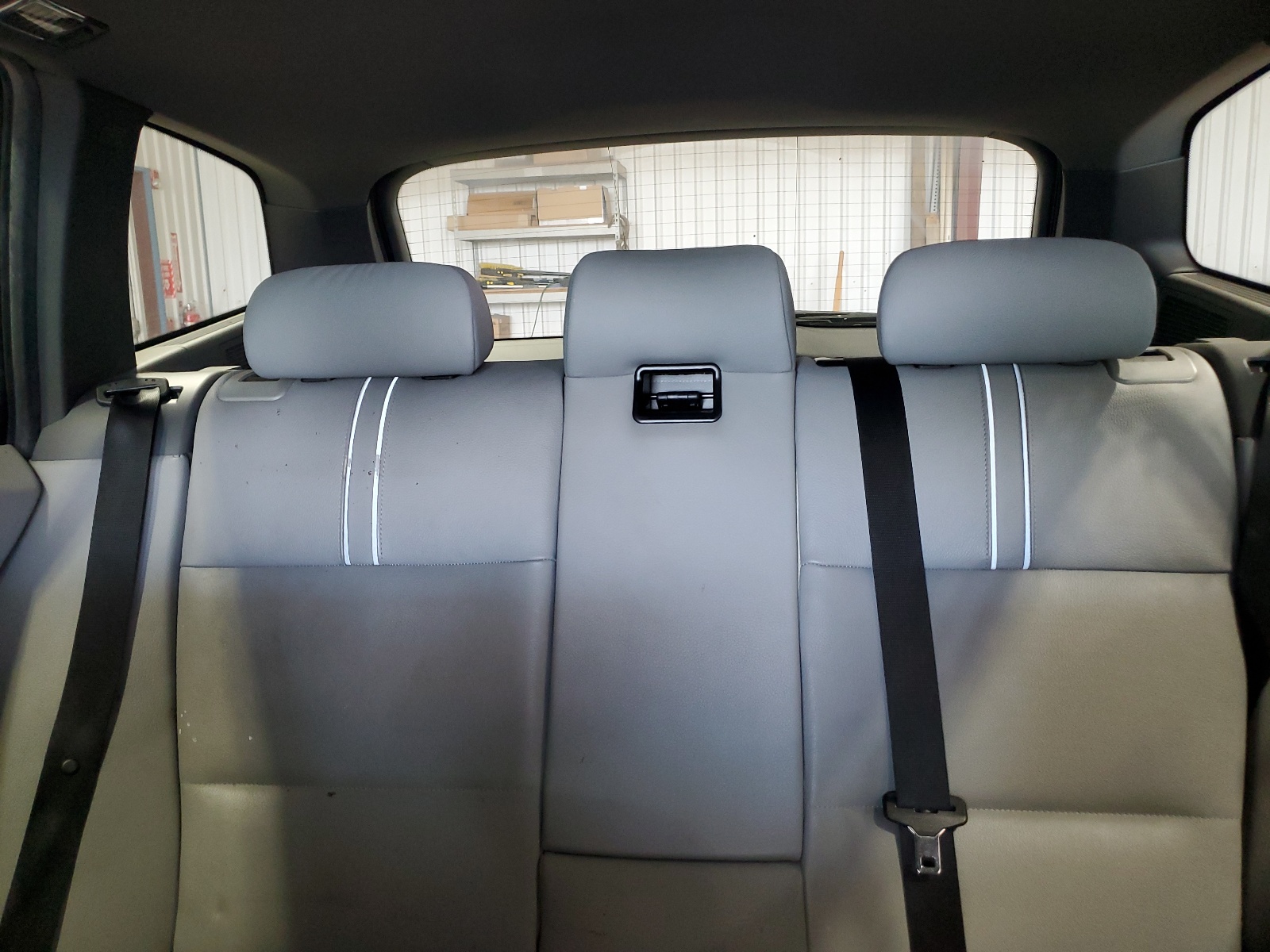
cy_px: 476
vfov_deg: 53.1
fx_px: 954
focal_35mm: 26
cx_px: 635
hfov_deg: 67.3
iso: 196
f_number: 1.5
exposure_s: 1/60.2
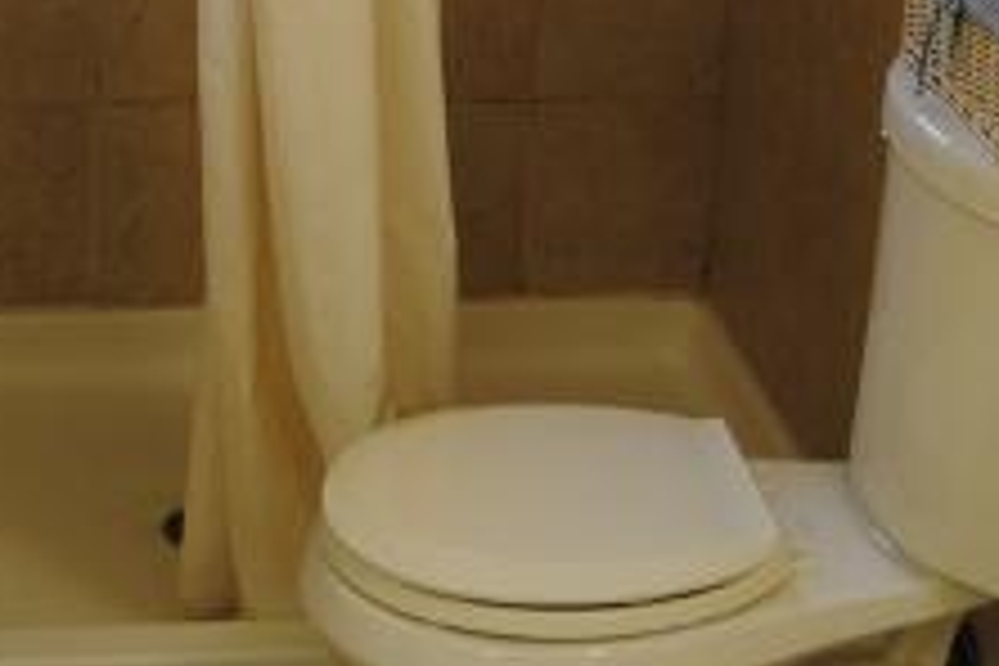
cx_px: 400
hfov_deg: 25.9
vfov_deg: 16.4
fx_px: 2164
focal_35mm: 78
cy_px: -238
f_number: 3.5
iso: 220
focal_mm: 18
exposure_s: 1/30
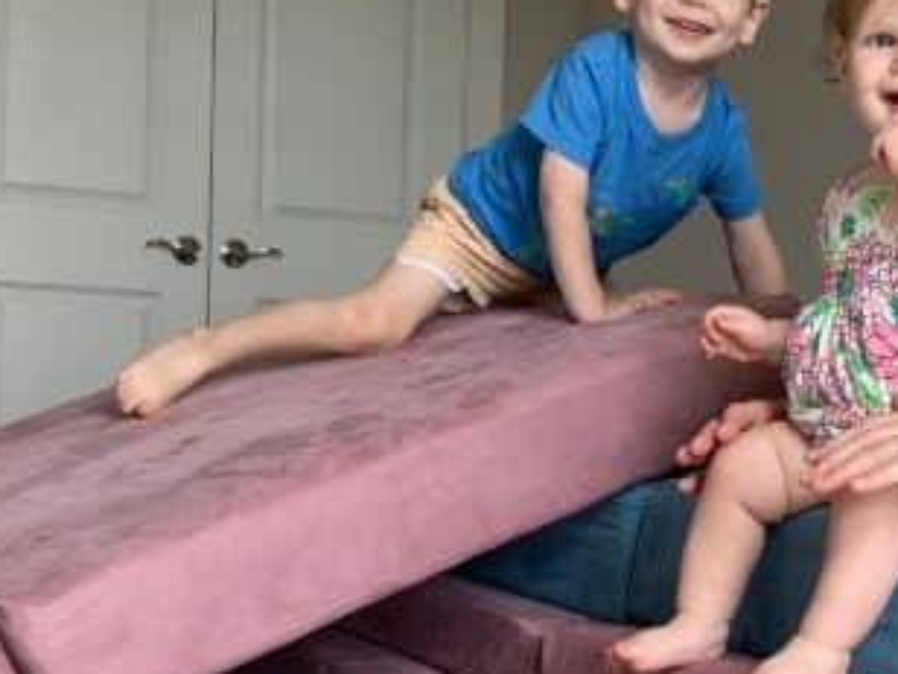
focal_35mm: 81
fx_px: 2101
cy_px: 619
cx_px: 752
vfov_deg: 17.9
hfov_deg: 23.7
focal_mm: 4.25
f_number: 1.8
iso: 50
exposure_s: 1/121
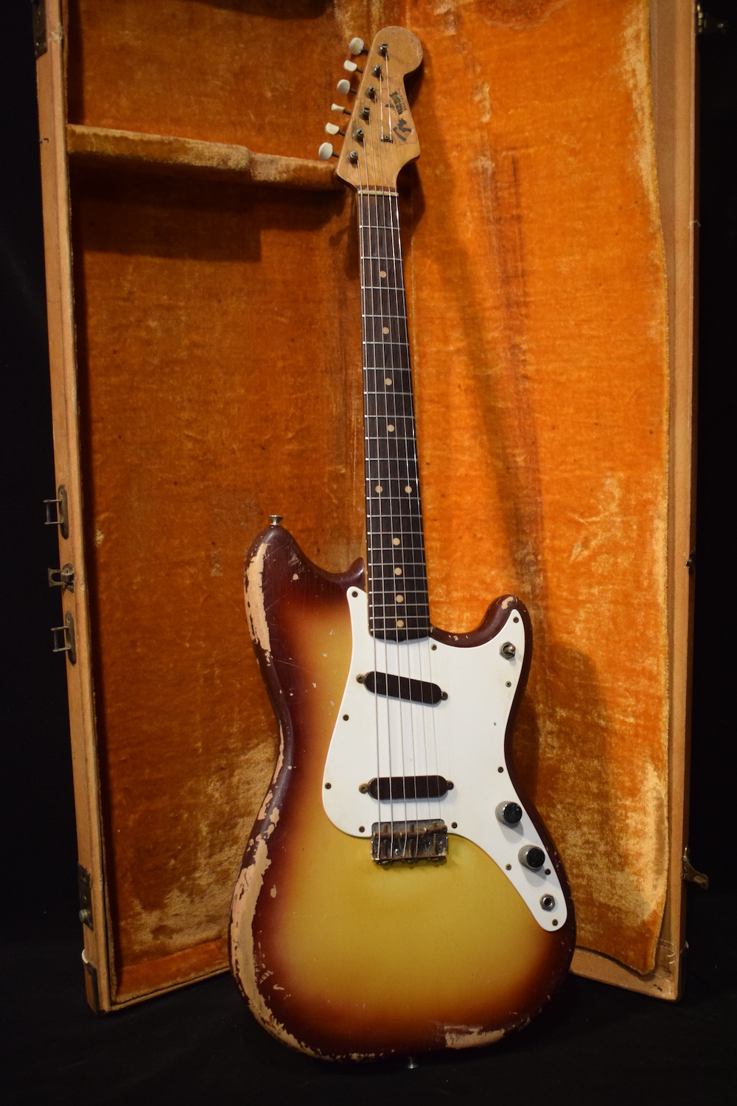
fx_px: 1151
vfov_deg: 51.3
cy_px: 553
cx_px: 368
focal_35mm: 38
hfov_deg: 35.5
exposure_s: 1/60
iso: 2200
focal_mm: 25
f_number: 4
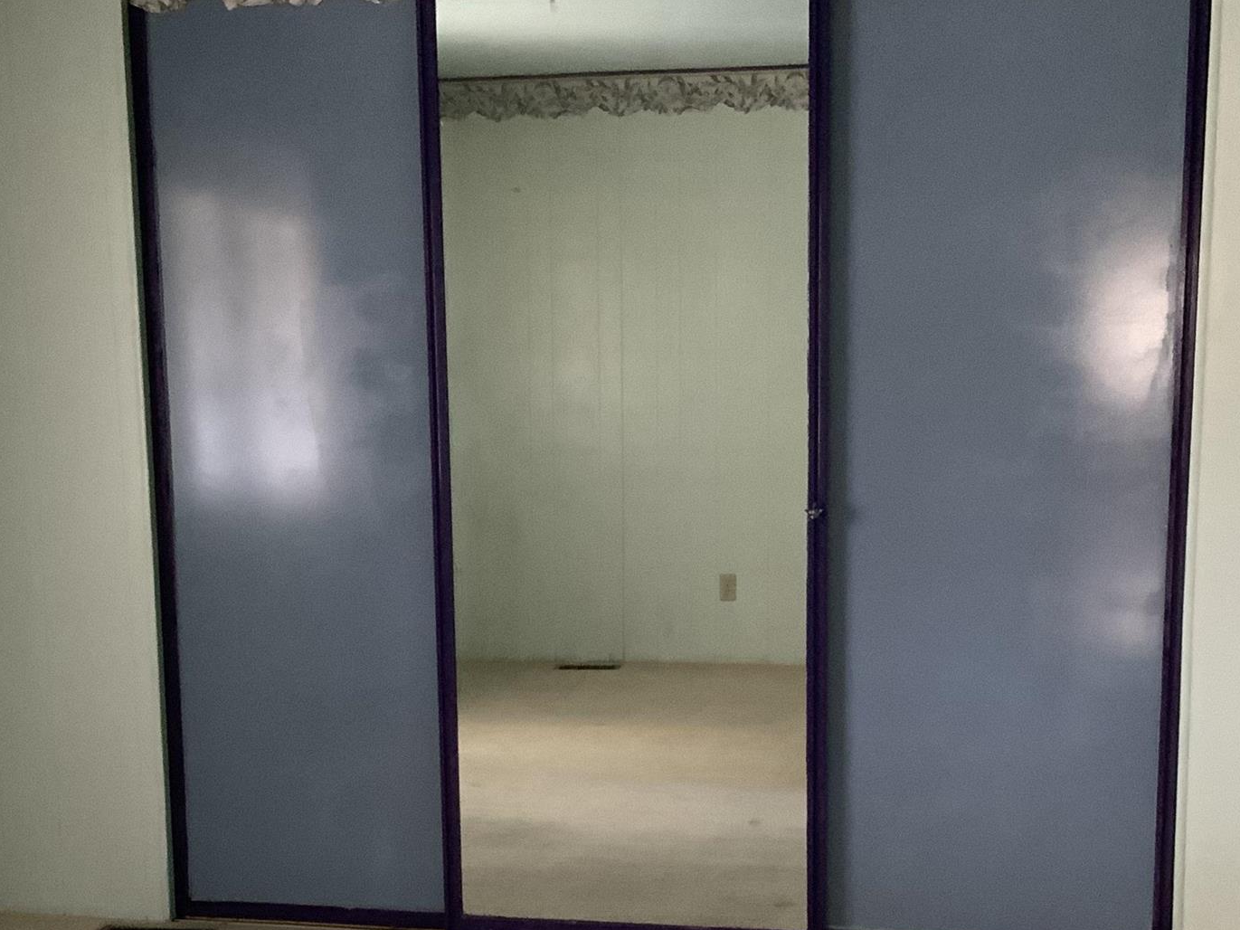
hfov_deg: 29.8
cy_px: 751
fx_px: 2328
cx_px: 576
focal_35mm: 65
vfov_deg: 22.3
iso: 250
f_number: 1.8
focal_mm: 3
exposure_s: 1/40
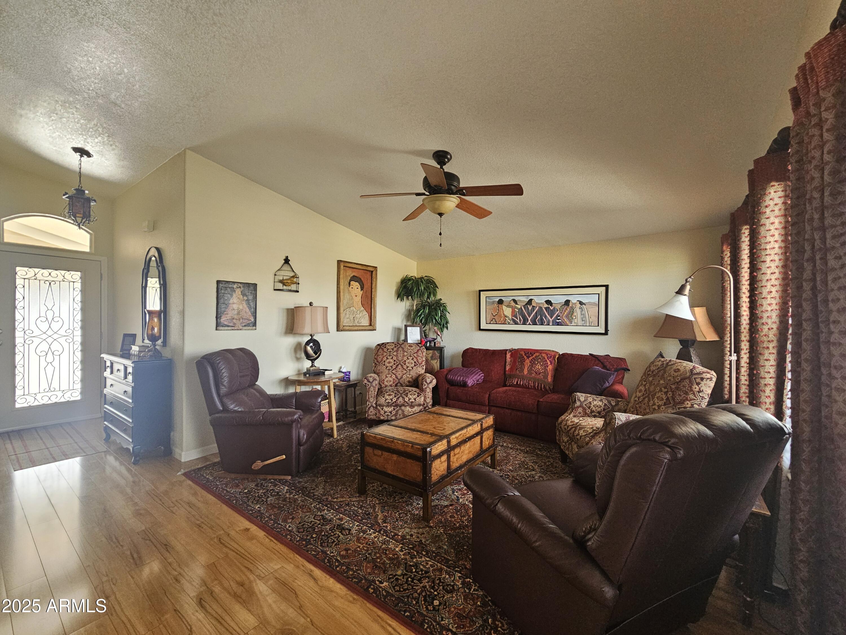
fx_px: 318
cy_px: 318
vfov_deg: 89.9
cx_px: 423
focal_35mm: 13
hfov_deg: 106.2
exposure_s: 1/77
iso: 320
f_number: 2.2
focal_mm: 2.2
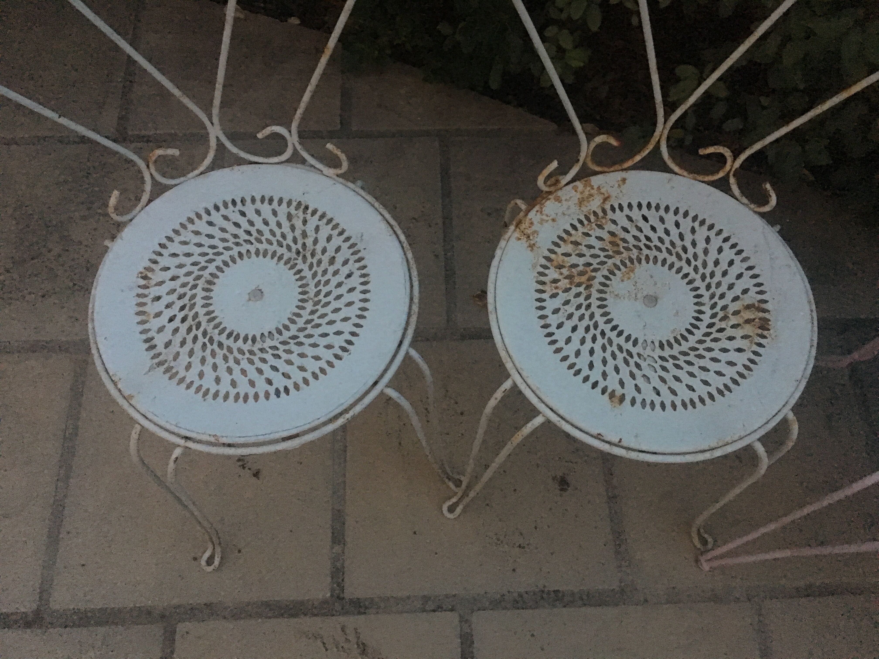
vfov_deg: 48.2
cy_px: 330
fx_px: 736
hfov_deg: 61.7
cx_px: 440
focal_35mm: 29
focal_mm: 4.15
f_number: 2.2
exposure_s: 1/17
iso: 800
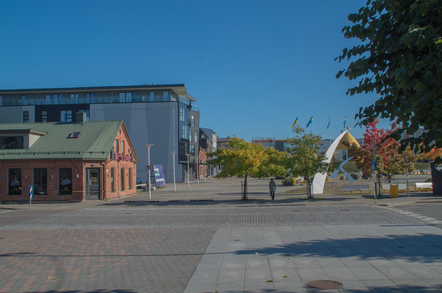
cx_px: 221
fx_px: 441
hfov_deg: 53.2
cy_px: 146
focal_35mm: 36
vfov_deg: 36.7
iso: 100
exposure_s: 1/125
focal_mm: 24
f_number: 11
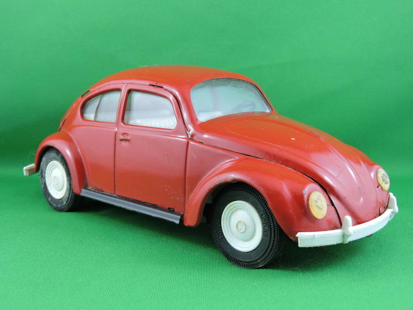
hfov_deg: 38.2
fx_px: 597
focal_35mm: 50
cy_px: 155
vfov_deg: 29.1
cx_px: 206
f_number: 4
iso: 200
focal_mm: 9
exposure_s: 1/30
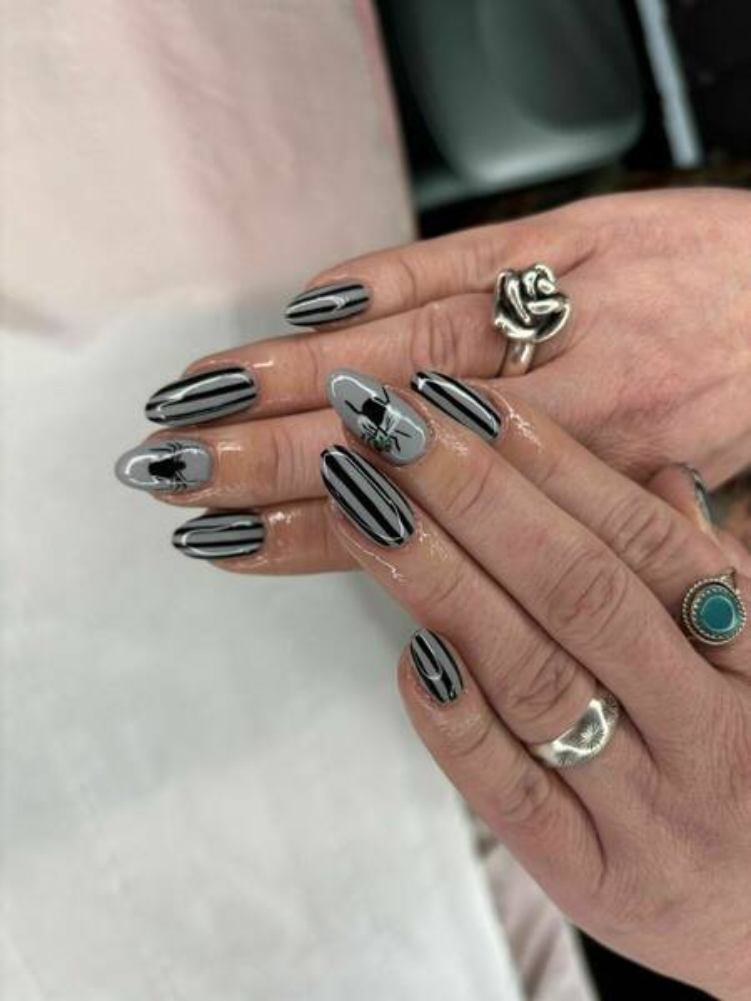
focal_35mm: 26
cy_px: 500
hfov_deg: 53.1
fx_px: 752
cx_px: 376
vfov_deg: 67.3
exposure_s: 1/419
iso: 50
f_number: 1.6
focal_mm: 5.96
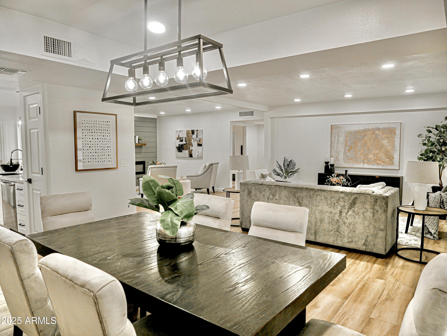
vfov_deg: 56.8
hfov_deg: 71.6
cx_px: 224
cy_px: 168
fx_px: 310
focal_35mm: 24
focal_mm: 12
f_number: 3.5
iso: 320
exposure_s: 1/60
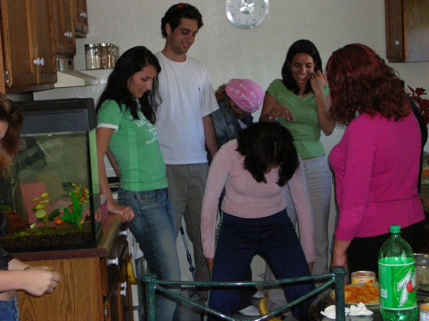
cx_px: 214
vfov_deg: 19.9
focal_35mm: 74
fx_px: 916
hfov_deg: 26.4
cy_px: 160
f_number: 4
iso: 200
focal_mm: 12.3
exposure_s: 1/60.1
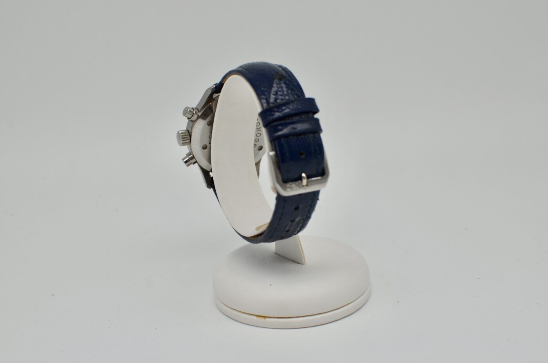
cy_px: 182
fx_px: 798
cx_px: 274
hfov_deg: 37.9
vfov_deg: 25.7
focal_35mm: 52
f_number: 6.3
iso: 200
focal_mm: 35
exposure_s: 1/160
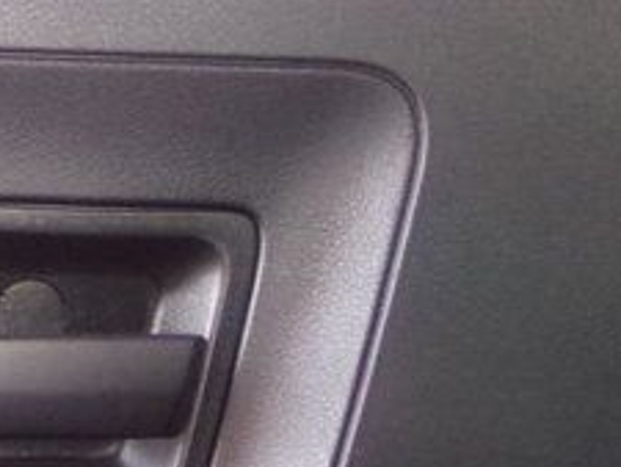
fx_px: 1956
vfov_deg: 12.3
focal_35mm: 109
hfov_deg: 14.9
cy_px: 884
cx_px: -604
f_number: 3.7
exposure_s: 1/60
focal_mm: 4.3
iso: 552
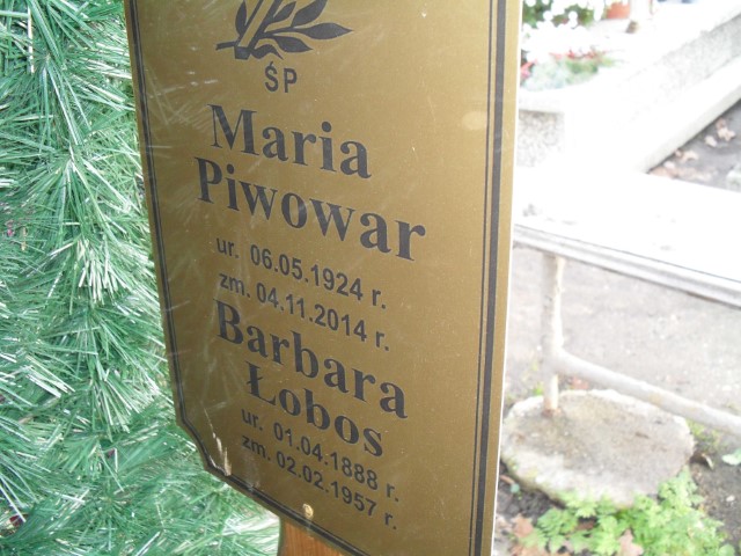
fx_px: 749
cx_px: 370
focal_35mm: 35
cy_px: 278
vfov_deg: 40.7
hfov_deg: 52.6
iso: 200
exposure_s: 1/45
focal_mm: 6.3
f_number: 3.2
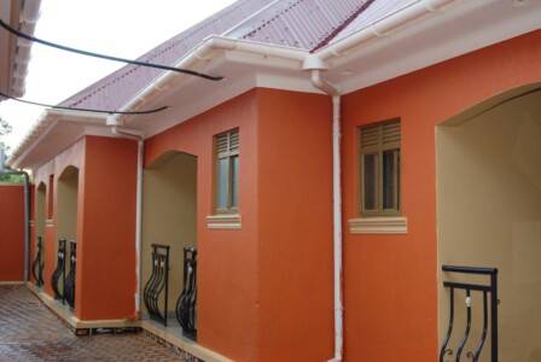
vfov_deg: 32.0
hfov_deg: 46.3
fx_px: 632
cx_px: 270
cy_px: 181
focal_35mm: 42
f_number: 3.3
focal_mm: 28
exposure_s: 1/200
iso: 1000
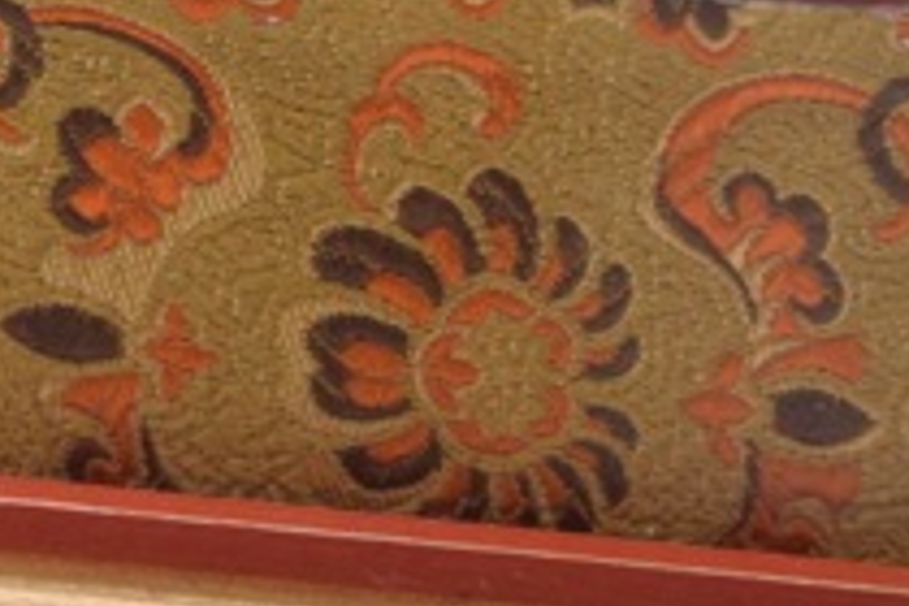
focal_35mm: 393
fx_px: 9932
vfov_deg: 3.5
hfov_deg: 5.1
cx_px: -1060
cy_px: -309
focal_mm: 55
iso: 800
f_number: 5.6
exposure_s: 1/60
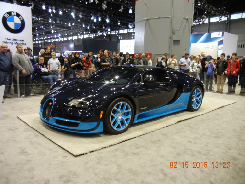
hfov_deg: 60.0
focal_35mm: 30
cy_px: 92
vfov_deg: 46.8
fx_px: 212
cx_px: 122
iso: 400
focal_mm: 5.4
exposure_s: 1/50.7
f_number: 3.5
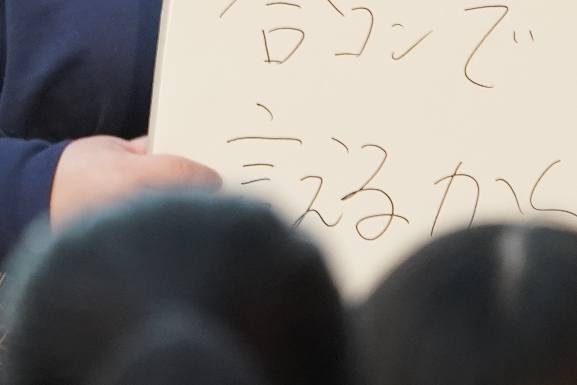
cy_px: -388
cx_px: -343
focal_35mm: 1282
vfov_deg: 1.1
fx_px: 20548
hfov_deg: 1.6
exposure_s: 1/400
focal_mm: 279
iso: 4000
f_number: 7.1
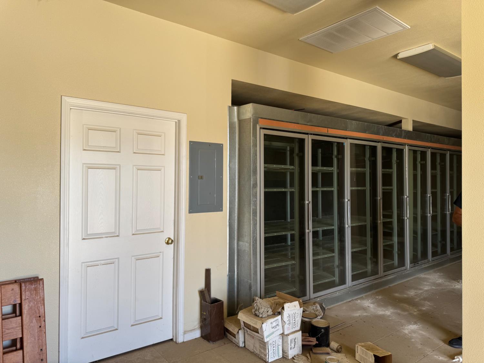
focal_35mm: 24
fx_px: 336
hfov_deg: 71.6
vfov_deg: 56.8
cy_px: 182
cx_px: 242
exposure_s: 1/128
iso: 64
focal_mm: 6.76
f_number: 1.78
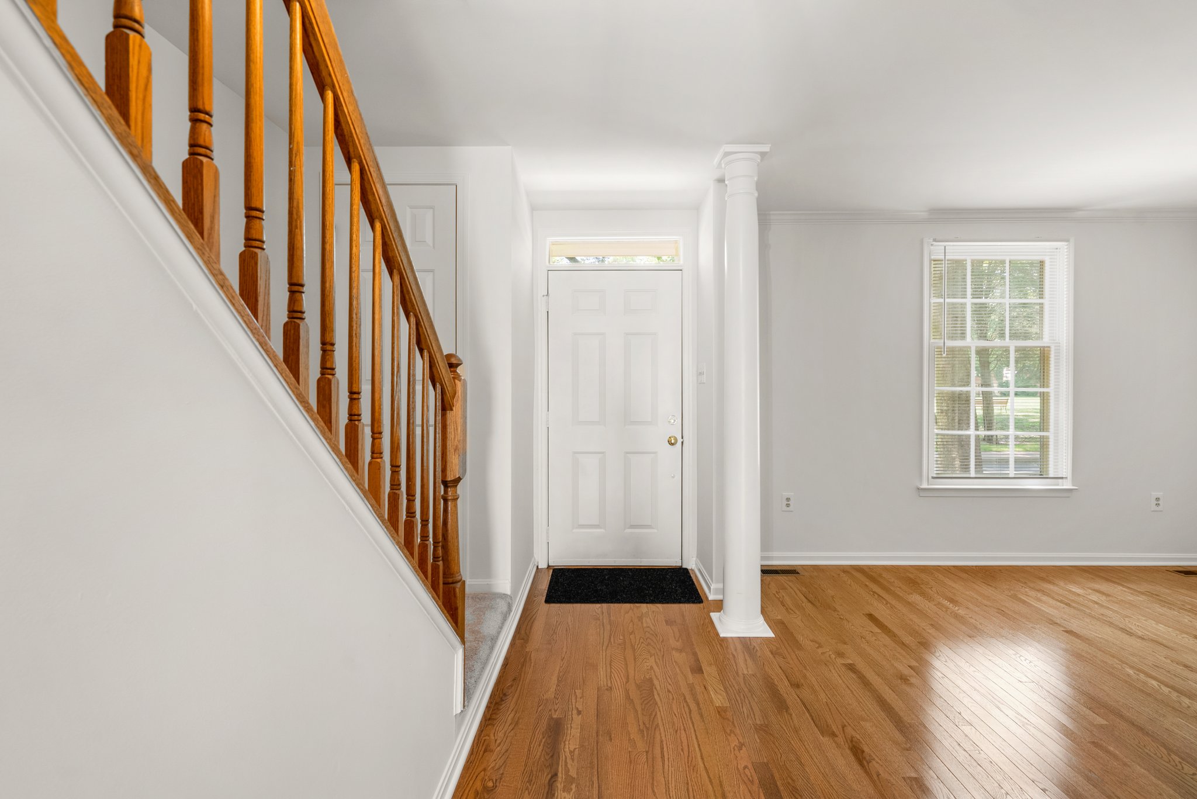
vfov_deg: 73.8
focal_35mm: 16
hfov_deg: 96.7
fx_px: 532
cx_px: 598
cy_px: 400
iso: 250
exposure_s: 1
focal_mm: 16
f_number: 8
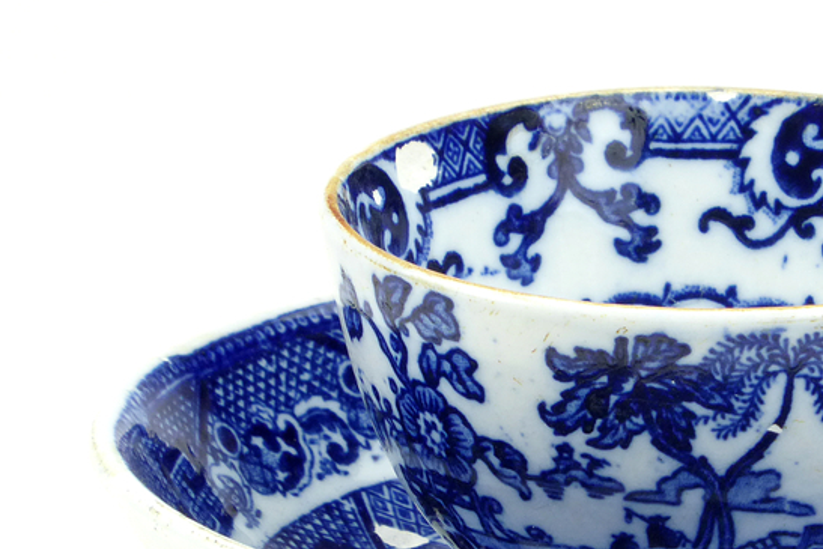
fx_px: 13994
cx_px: 719
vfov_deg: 2.2
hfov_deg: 3.4
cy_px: 325
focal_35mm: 612
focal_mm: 57.7
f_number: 5.9
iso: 200
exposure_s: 1/50
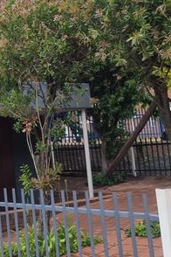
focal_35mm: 68
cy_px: 96
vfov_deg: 29.5
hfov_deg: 19.1
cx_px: -26
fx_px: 484
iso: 50
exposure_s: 1/334
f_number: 1.8
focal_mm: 6.7
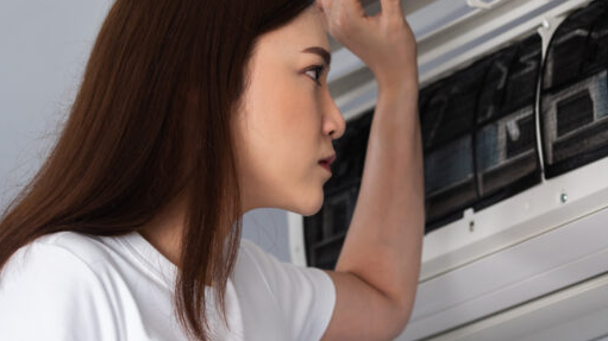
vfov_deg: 8.2
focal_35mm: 147
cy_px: 136
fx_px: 2369
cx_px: 578
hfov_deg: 14.4
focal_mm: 70
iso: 400
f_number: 4
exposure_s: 1/200
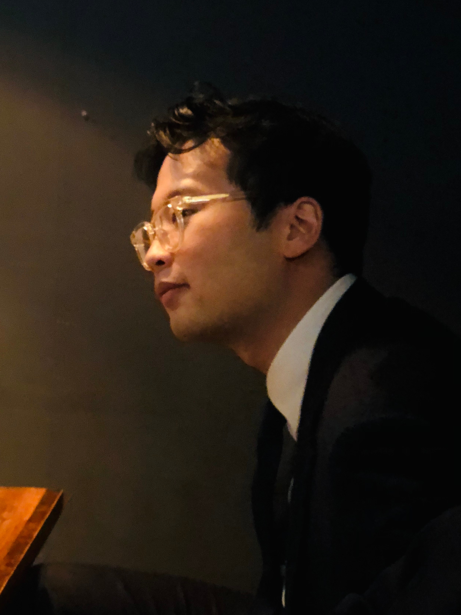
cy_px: 332
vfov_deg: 30.7
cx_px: 269
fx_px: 1119
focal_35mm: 63
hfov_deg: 23.3
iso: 250
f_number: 2.4
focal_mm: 6
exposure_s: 1/8
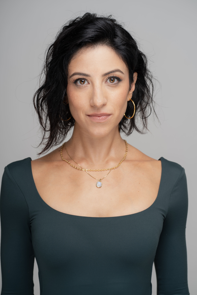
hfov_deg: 15.9
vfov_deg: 23.6
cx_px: 99
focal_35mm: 86
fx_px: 706
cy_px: 148
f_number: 5.6
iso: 50
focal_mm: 85
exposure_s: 1/125
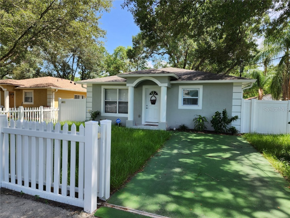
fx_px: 193
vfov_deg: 58.9
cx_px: 145
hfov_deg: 73.9
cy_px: 109
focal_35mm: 23
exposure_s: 1/314
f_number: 1.8
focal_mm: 6.4
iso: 12
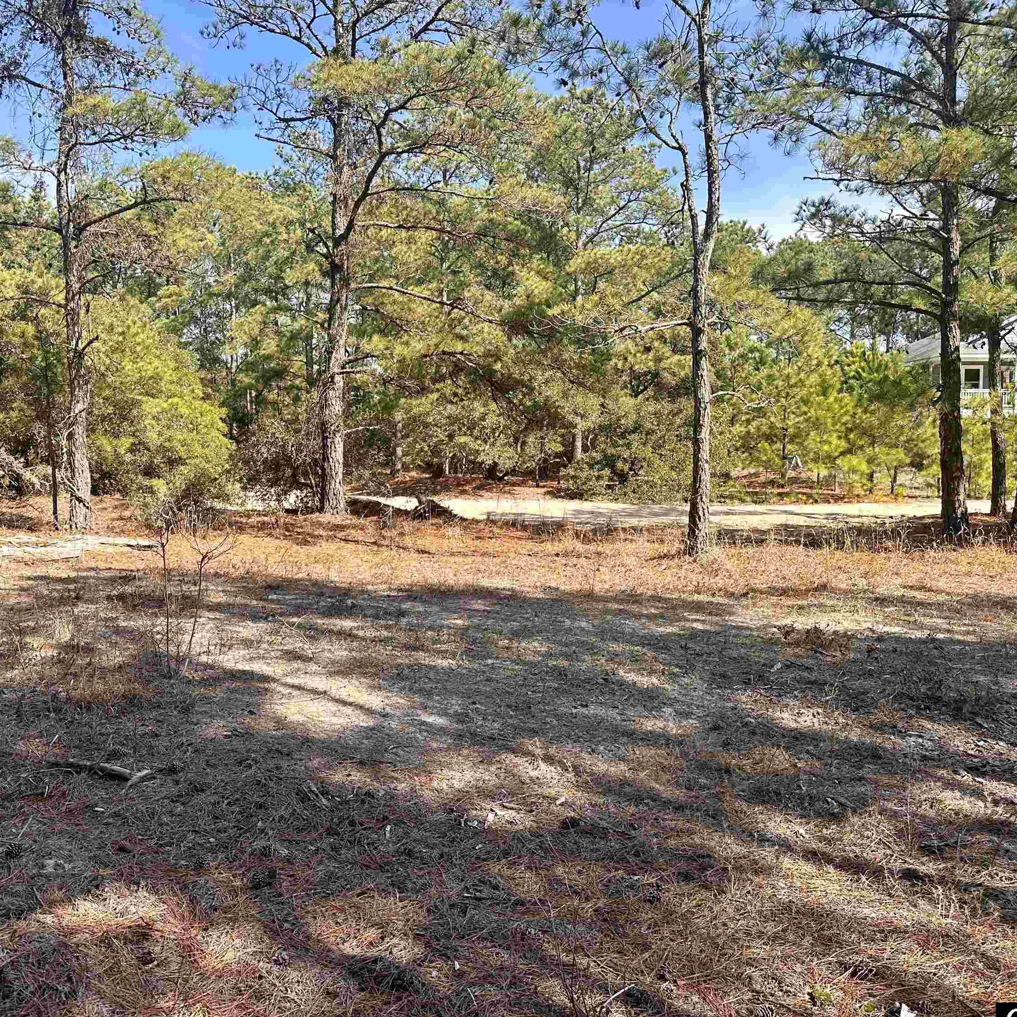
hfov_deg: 55.2
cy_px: 514
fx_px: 964
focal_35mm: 29
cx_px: 409
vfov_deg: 55.6
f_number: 1.78
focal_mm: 6.86
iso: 80
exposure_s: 1/1453
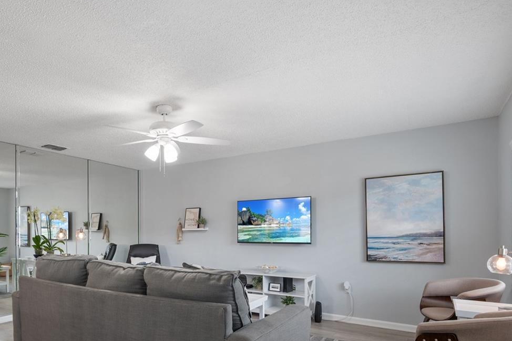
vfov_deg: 53.8
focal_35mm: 23
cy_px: 231
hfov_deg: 74.9
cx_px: 193
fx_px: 327
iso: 250
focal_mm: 14
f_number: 6.3
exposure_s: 1/1.67
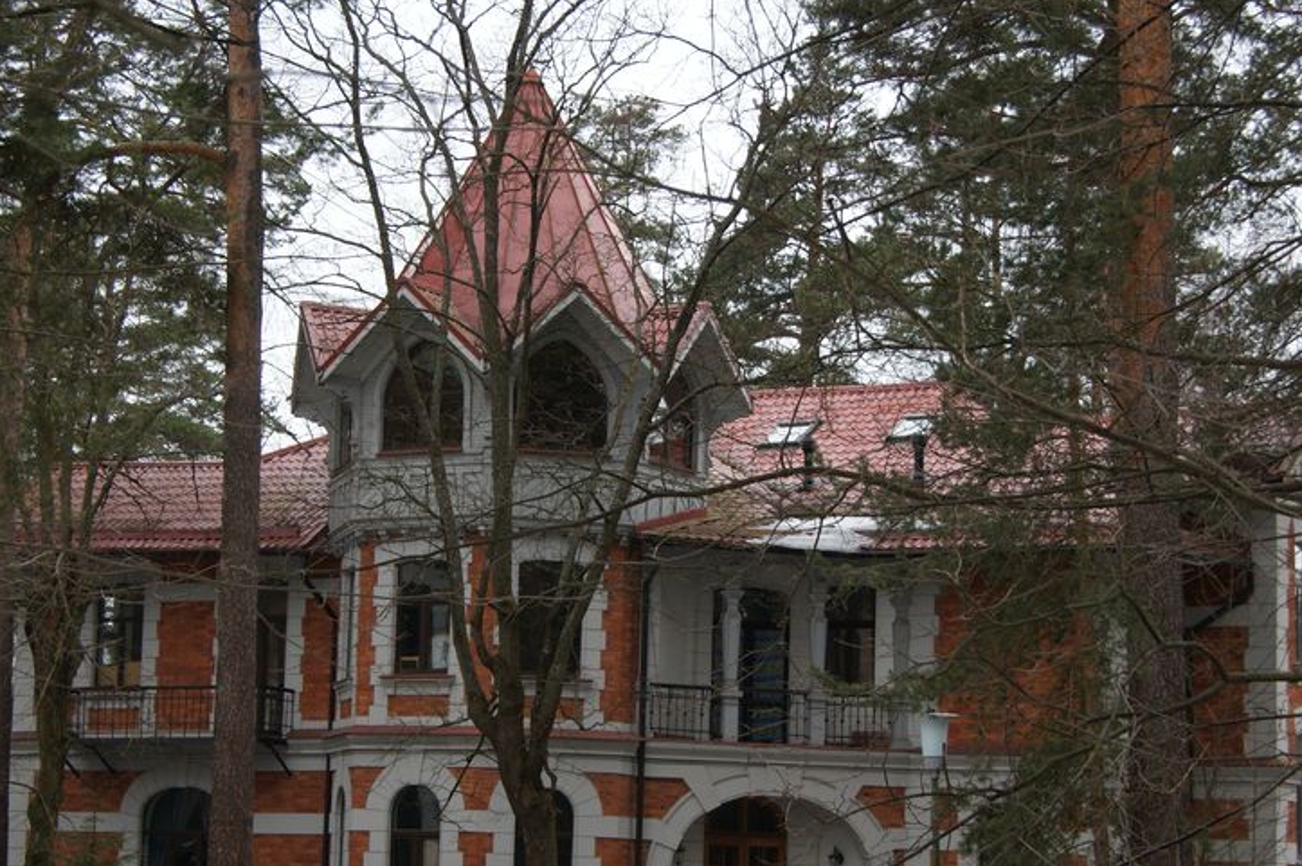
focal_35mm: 83
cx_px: 610
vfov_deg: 16.4
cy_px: 516
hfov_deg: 24.5
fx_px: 3000
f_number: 5.6
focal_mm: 40
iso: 100
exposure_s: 1/80
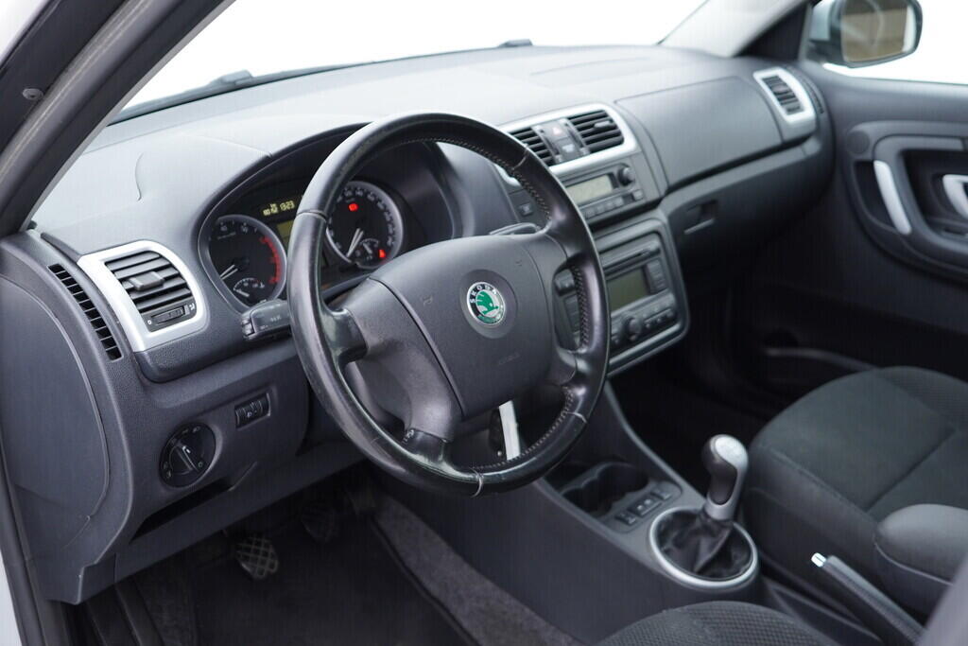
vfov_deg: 36.9
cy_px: 323
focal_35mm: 36
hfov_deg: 53.1
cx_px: 484
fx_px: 968
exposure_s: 1/40
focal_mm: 24
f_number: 2.8
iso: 250
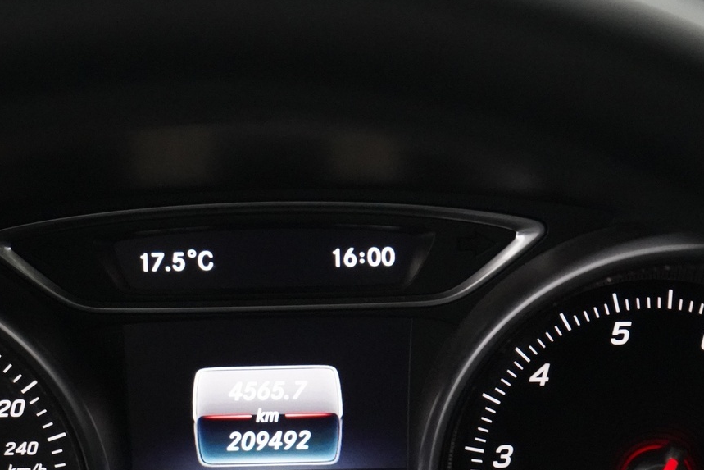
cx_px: 270
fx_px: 2582
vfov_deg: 10.3
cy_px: 433
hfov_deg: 15.5
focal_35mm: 132
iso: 12800
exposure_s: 1/80
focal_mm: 70
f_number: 5.6
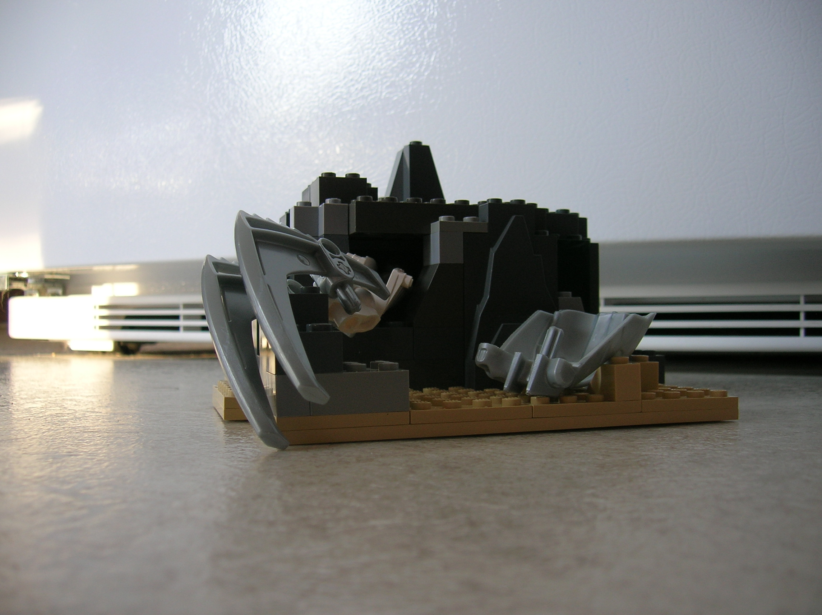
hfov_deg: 54.0
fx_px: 807
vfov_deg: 41.7
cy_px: 308
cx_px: 411
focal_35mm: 34
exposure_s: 1/6.4
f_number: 2.9
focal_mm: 5.7
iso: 50
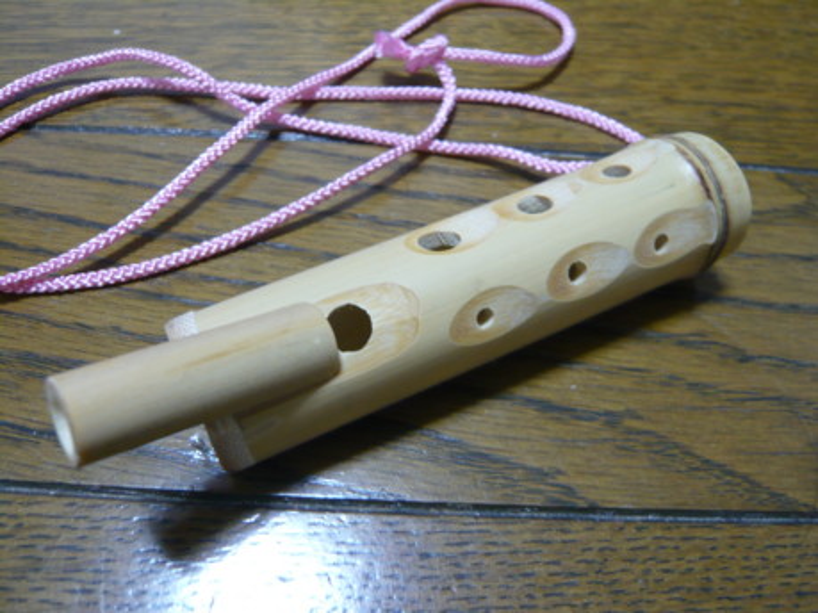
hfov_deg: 63.5
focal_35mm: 28
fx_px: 661
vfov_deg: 49.7
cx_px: 409
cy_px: 306
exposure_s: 1/13
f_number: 2.8
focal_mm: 4.6
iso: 200
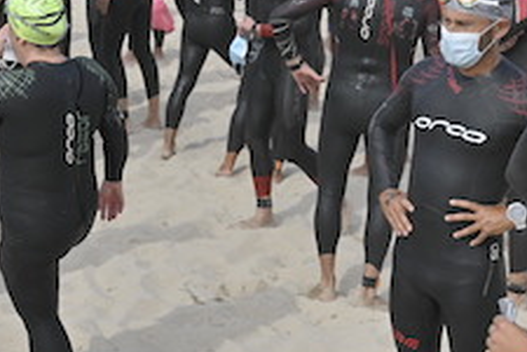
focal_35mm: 96
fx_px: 1405
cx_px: 70
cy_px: 145
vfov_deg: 14.2
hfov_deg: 20.9
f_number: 2.8
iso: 100
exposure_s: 1/4000
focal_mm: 24
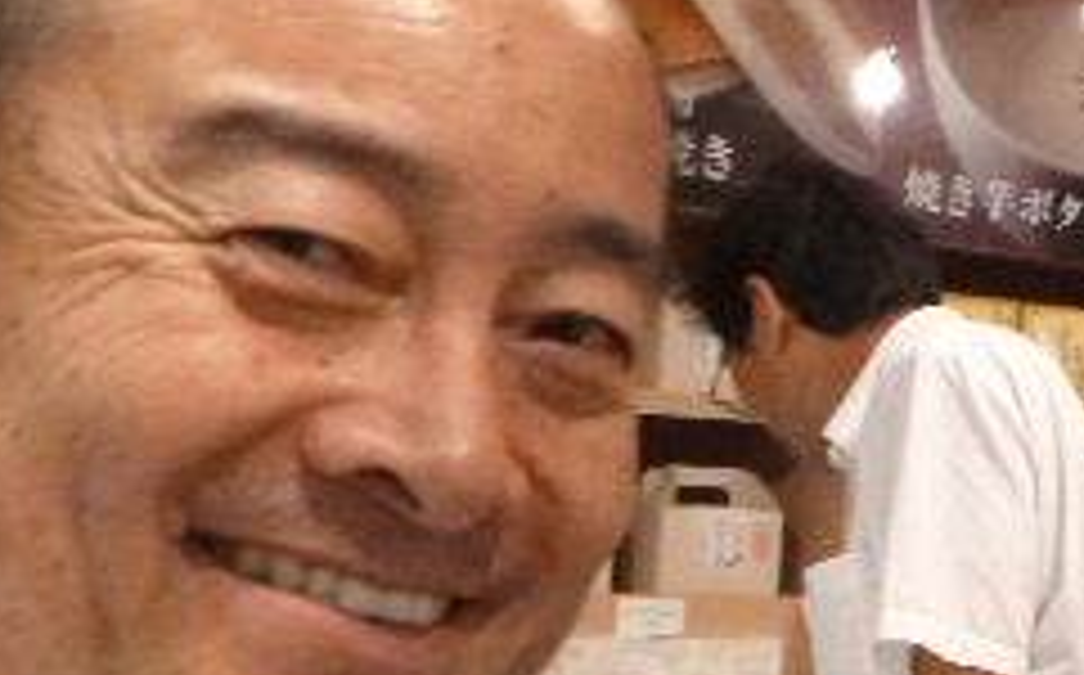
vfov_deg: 16.9
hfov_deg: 24.1
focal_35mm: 76
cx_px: 1372
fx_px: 2243
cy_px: 616
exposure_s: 1/60
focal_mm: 4.5
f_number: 3.9
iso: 800
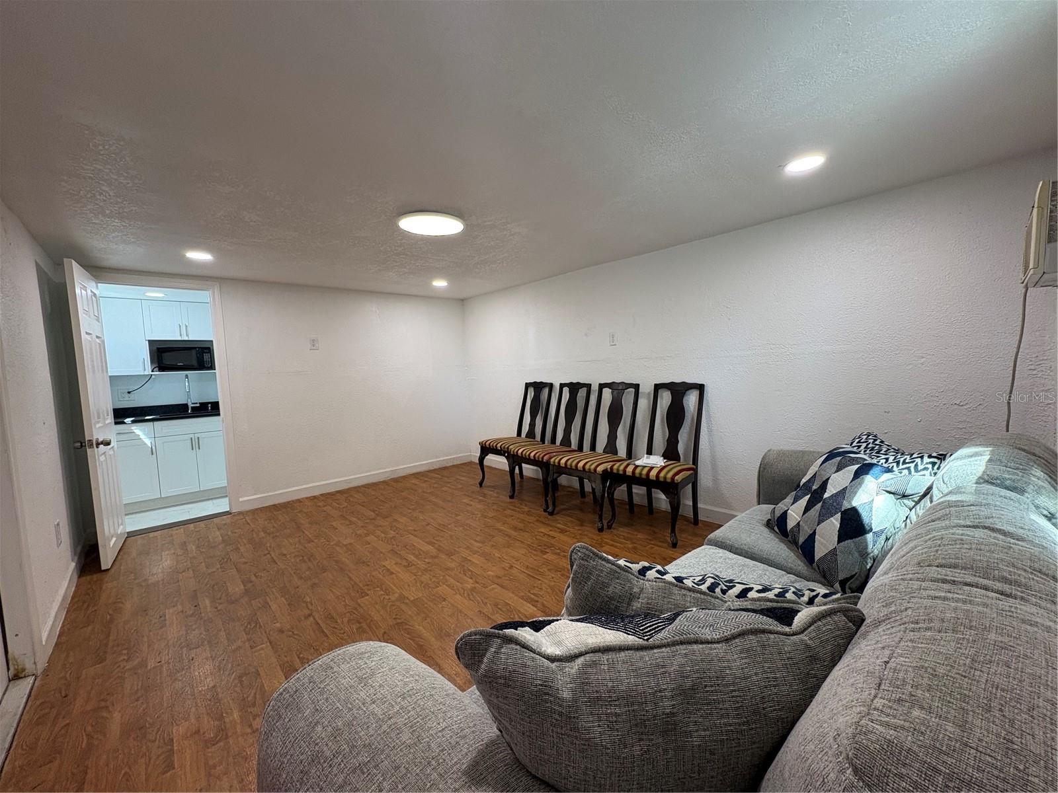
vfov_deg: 85.7
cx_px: 529
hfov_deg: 102.1
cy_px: 396
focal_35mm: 14
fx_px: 428
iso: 160
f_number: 2.2
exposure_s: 1/120
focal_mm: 2.22
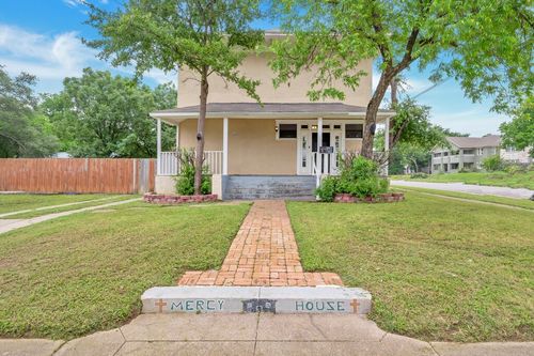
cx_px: 267
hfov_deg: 88.5
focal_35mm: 18
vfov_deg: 65.9
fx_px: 274
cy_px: 178
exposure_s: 1/60
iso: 100
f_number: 8
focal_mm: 18.5
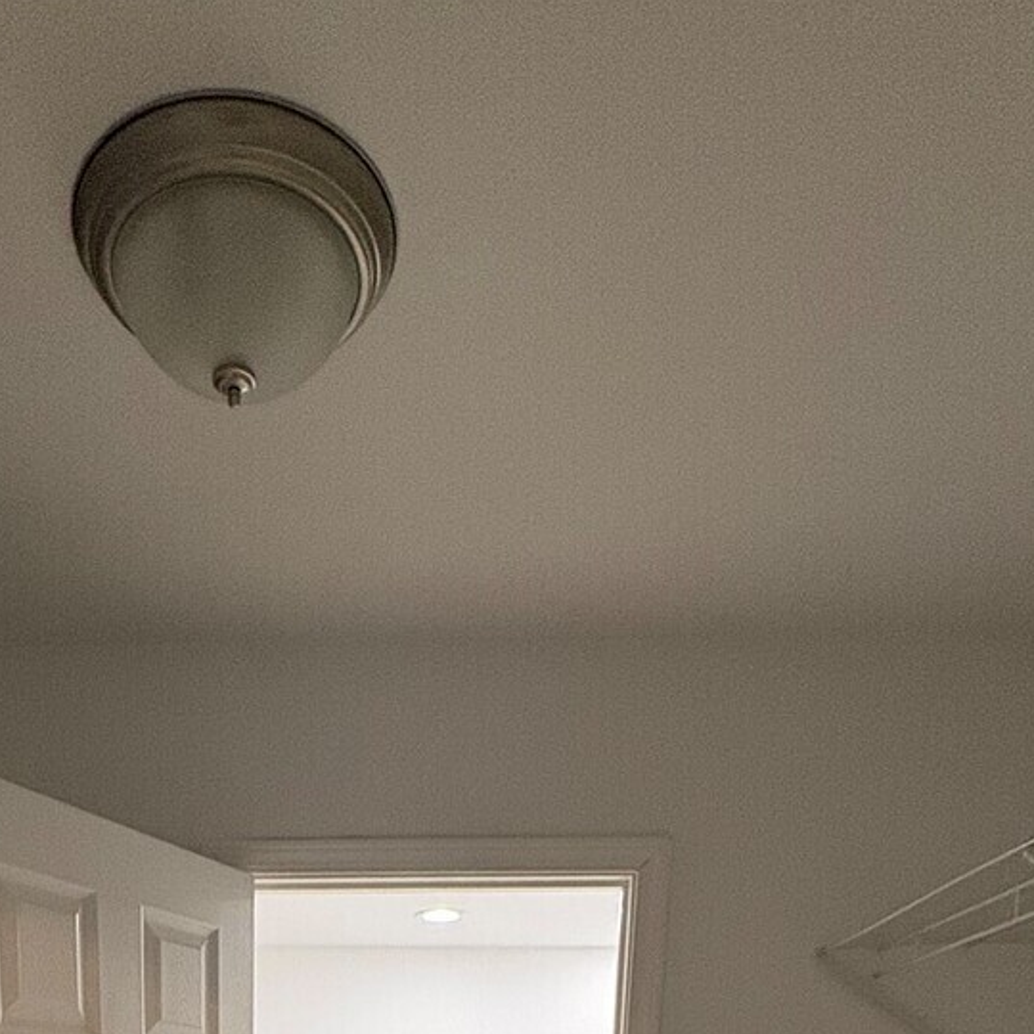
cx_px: 316
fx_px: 1115
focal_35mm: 33
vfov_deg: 34.1
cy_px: 1371
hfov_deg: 48.6
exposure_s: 1/120
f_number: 2.2
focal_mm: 2.22
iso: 250
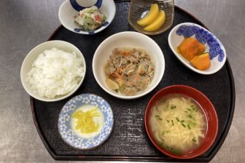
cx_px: 127
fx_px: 245
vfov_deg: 36.8
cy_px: 70
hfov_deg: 53.1
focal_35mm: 36
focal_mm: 3.3
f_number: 2.4
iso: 125
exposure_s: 1/60
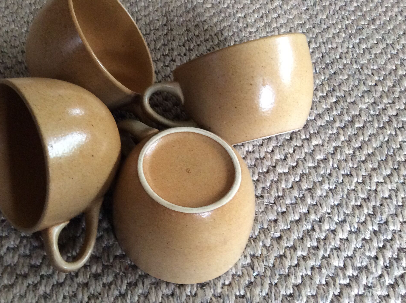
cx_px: 143
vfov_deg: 32.8
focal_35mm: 44
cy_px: 146
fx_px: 515
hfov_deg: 42.6
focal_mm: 3.3
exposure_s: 1/25
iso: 250
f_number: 2.4
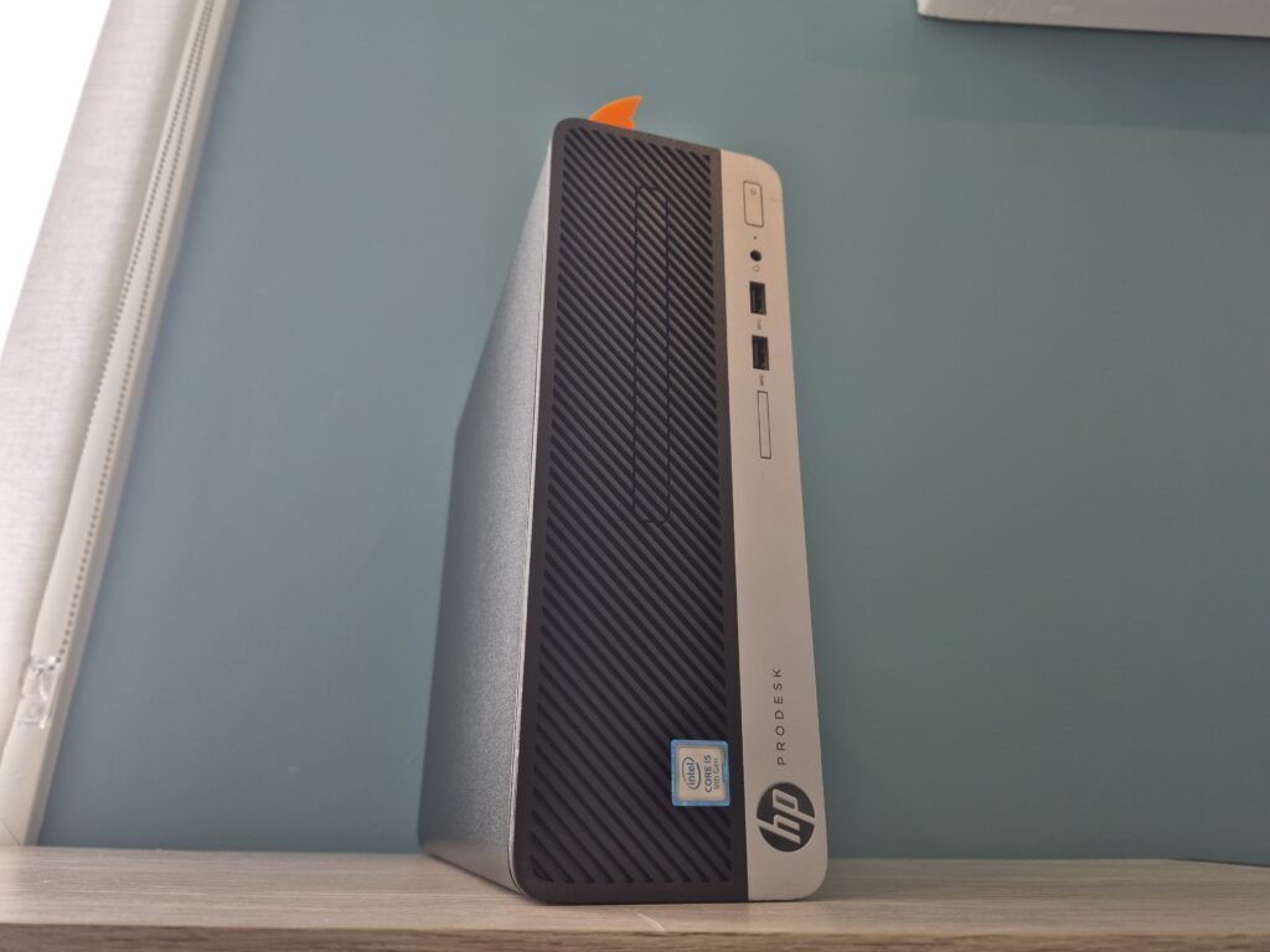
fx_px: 844
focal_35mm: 23
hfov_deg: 73.9
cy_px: 476
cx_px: 635
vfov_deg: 58.9
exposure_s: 1/109
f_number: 1.8
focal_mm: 5.4
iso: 25
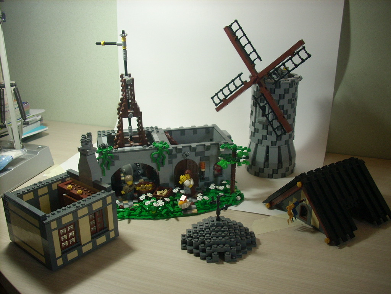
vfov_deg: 38.7
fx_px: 418
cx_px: 196
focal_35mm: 37
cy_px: 147
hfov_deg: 50.1
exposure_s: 1/30
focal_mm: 6.2
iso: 124
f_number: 2.8
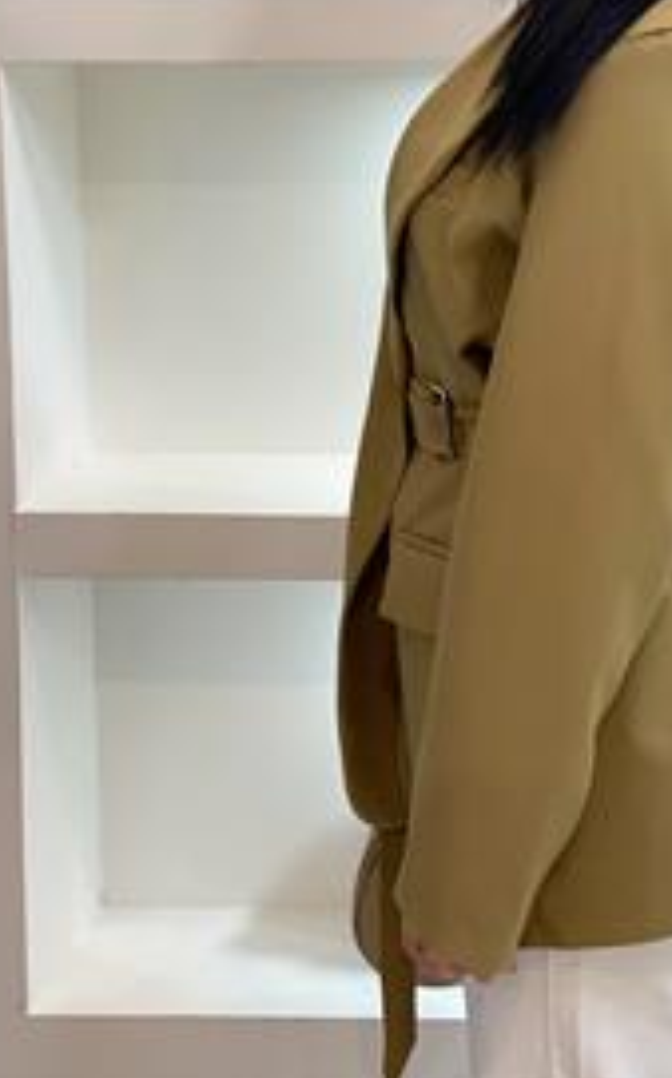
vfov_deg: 24.4
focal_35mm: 84
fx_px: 2465
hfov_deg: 15.4
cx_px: 561
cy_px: 272
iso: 100
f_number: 2
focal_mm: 6
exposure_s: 1/100
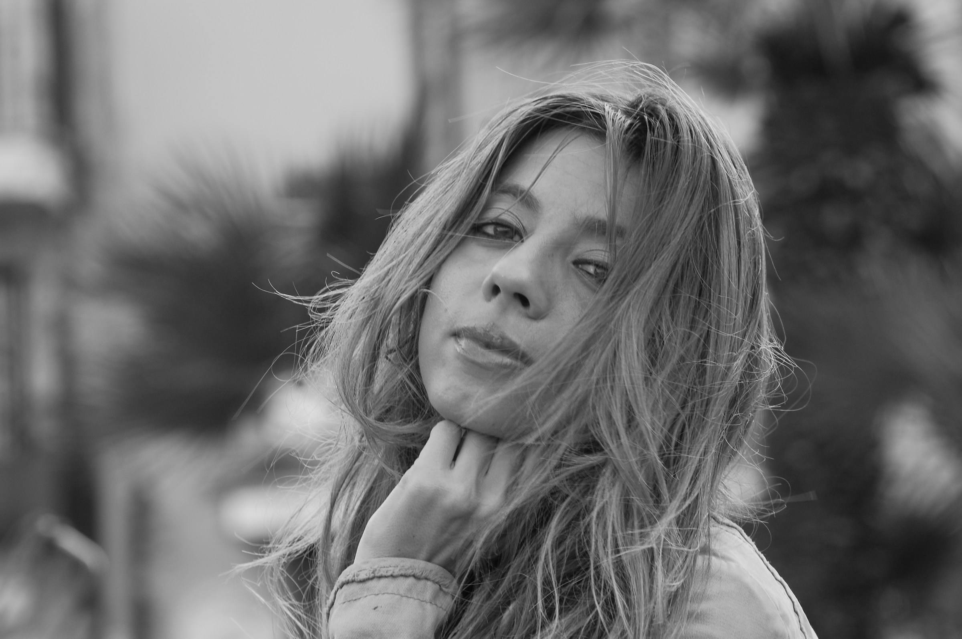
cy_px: 320
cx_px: 481
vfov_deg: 6.3
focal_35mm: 218
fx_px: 5806
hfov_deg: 9.5
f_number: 8
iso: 320
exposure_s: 1/160
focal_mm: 145
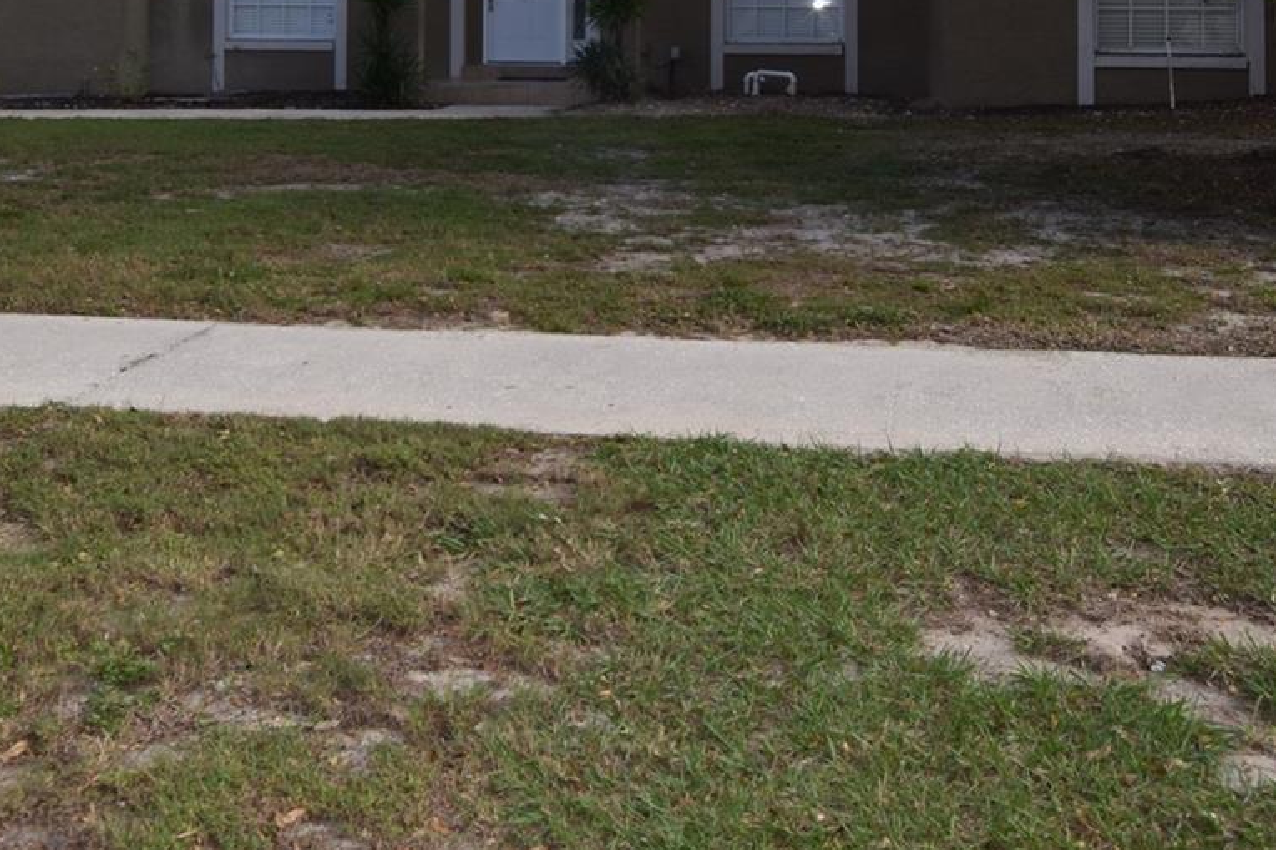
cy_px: -15
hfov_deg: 44.5
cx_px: 605
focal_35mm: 44
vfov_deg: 28.5
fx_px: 1559
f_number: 9
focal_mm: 14
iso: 100
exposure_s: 1/200
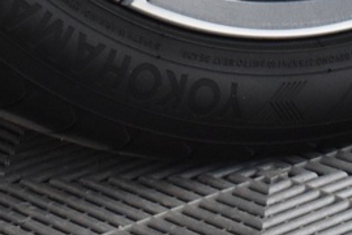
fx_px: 2376
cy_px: -467
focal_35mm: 243
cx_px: 192
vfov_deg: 5.3
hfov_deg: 8.5
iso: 1250
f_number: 4
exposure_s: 1/40
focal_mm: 27
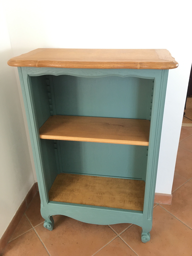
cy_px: 128
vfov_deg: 61.7
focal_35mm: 29
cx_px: 96
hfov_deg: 48.2
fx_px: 214
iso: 125
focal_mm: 4.15
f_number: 2.2
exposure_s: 1/30
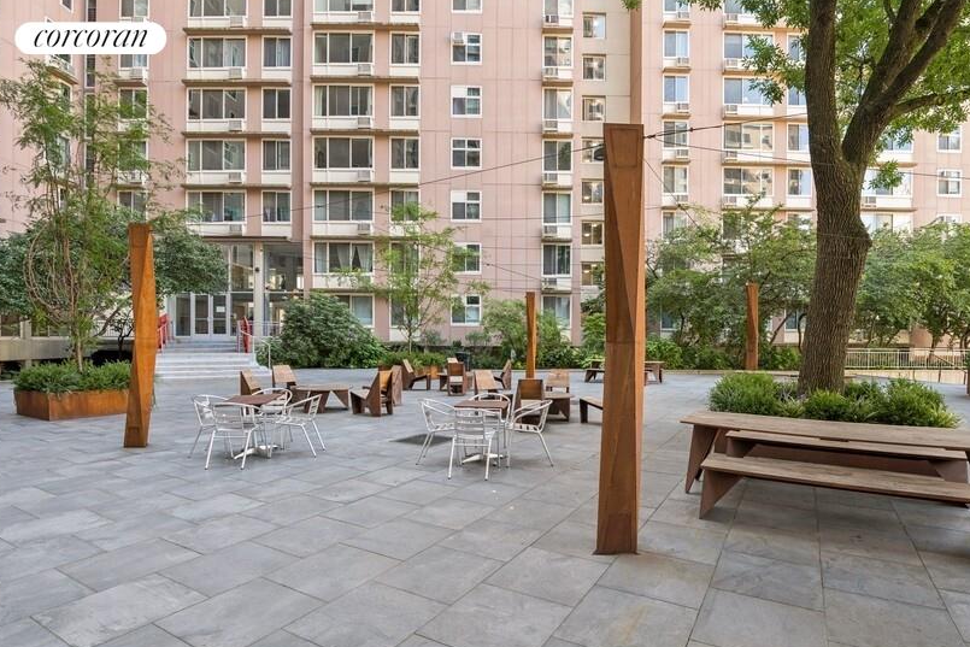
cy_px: 351
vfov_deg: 64.5
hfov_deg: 86.7
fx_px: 512
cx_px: 524
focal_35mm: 19
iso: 64
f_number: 8
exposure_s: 1/4
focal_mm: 17
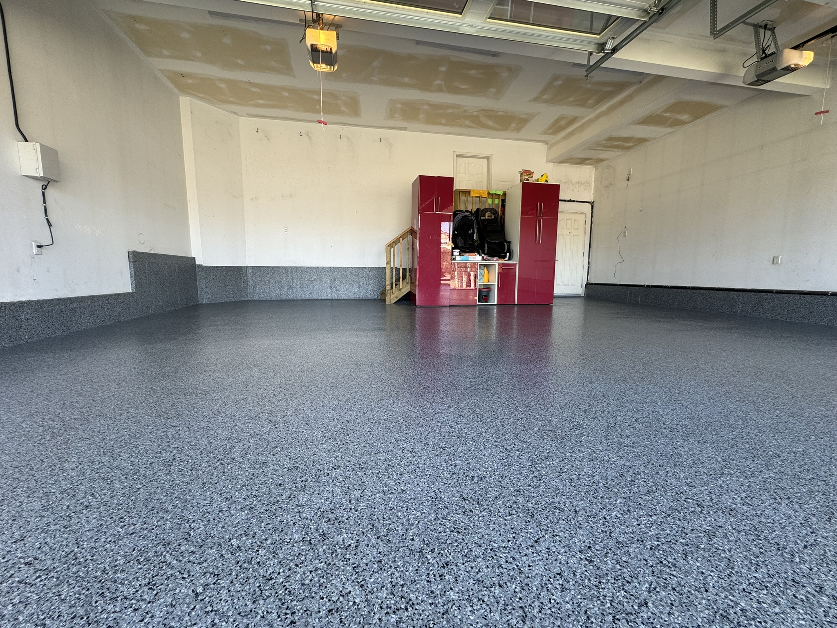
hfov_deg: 102.1
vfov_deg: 85.7
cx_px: 418
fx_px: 339
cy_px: 314
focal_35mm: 14
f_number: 2.2
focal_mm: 2.22
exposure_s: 1/99
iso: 50
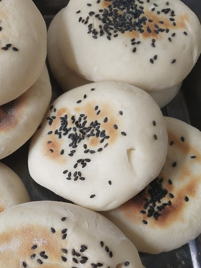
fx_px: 372
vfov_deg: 39.2
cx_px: 52
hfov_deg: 29.8
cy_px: 181
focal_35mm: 48
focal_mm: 3.95
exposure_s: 1/33.3
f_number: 1.8
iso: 352
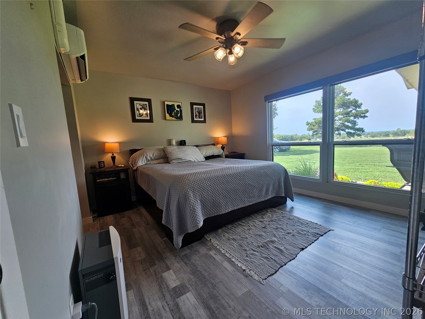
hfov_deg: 106.2
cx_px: 212
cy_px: 160
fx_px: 160
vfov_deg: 89.9
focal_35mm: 13
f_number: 2.2
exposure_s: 1/120
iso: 64
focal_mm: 2.2
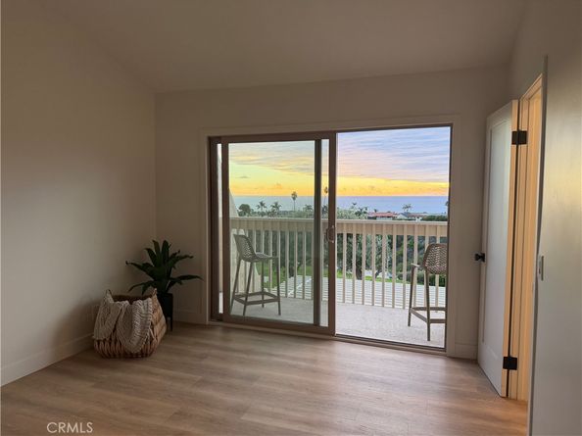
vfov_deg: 56.8
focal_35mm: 24
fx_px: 403
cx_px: 291
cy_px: 218
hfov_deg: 71.6
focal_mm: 6.76
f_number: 1.78
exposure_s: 1/143
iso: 160
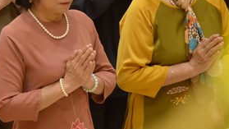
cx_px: 38
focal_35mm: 293
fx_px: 1779
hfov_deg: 7.4
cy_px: 30
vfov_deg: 4.1
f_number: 4
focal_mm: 120
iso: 800
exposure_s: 1/125
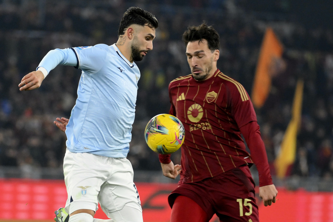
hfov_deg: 5.7
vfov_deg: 3.8
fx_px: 3330
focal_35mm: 360
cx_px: 166
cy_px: 111
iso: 3200
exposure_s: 1/1000
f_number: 4
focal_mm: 240
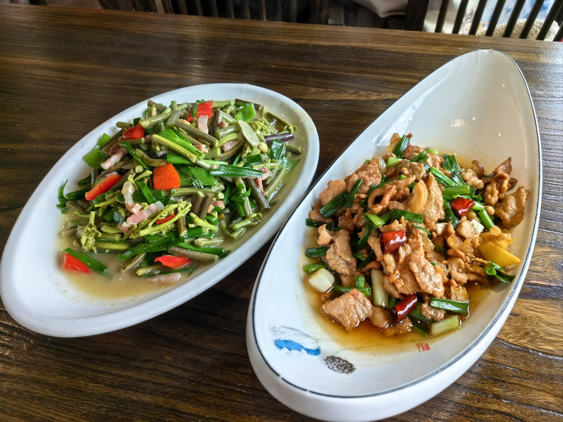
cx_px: 282
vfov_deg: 51.4
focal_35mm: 27
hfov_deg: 65.3
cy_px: 211
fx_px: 439
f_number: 4
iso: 125
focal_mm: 5.75
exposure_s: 1/100
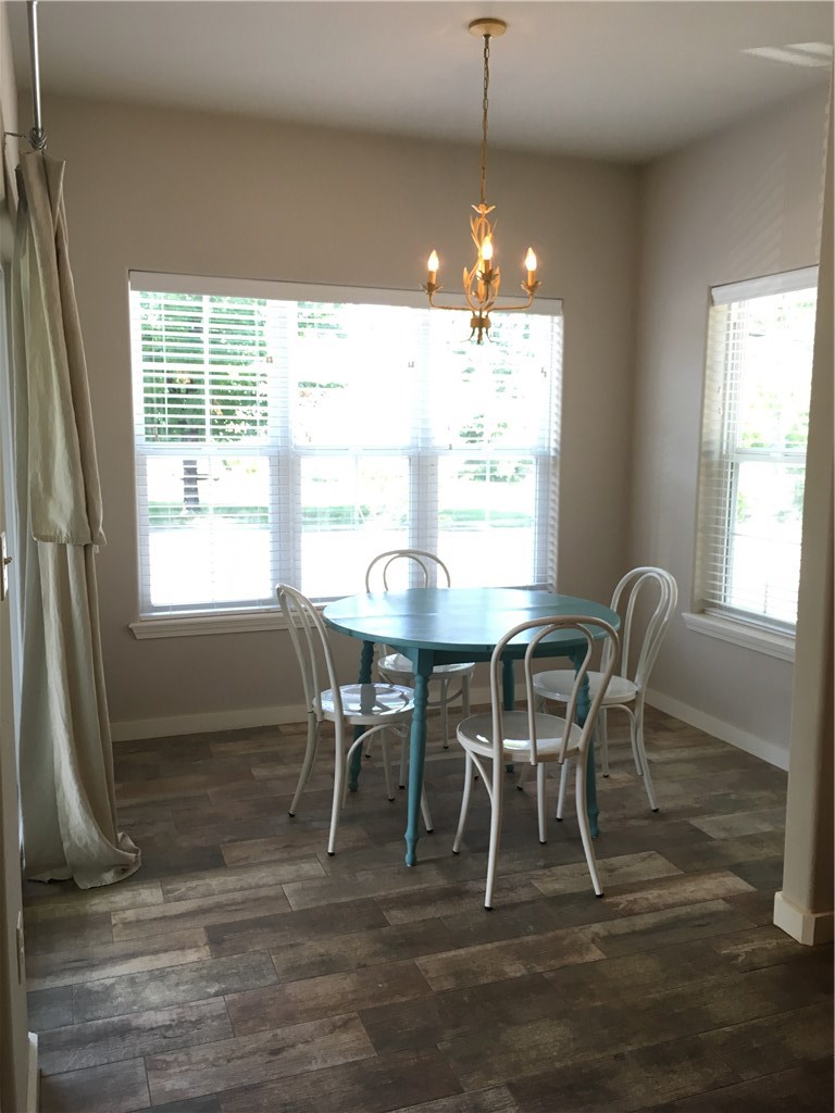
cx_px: 418
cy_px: 556
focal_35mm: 29
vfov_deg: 61.7
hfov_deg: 48.2
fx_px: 933
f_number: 2.2
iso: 25
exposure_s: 1/30
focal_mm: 4.15
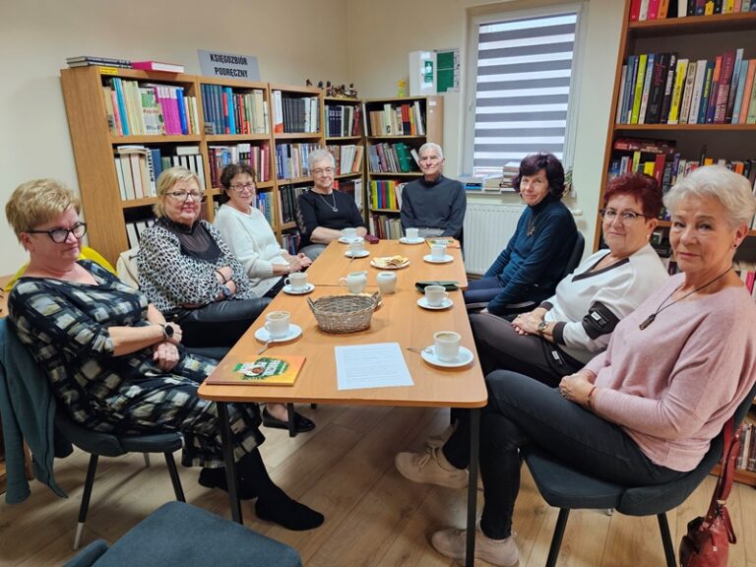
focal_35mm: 23
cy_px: 284
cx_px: 378
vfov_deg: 58.9
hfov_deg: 73.9
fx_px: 502
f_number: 1.7
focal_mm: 6.3
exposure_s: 1/100
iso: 800
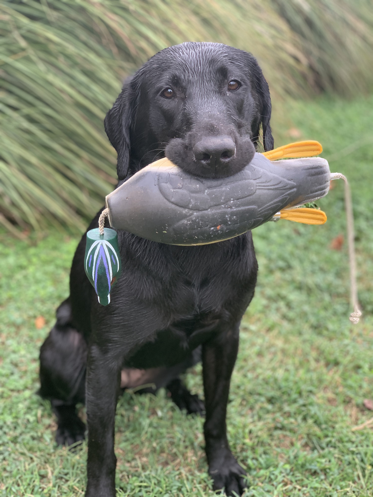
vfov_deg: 36.8
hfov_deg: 28.0
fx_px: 747
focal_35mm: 52
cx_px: 186
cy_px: 248
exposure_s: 1/94
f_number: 2.4
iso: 125
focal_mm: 6
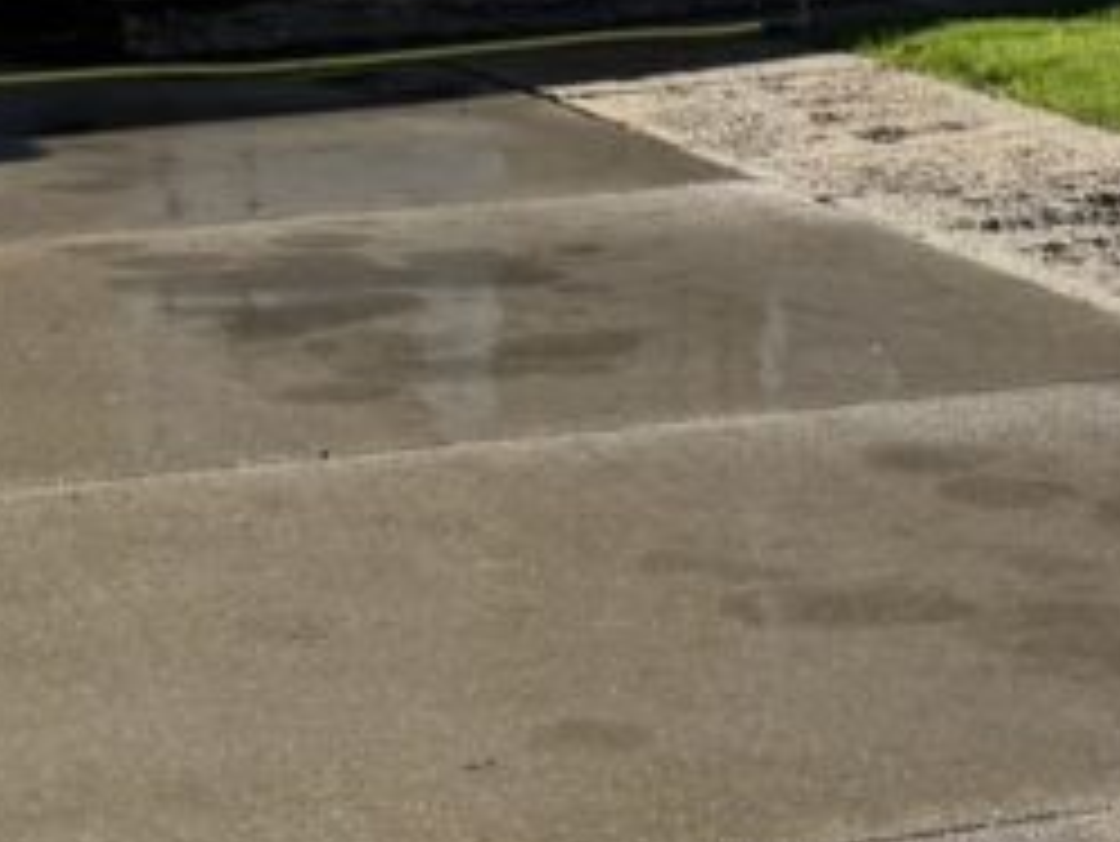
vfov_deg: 10.7
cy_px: -365
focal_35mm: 135
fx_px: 4370
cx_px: 1318
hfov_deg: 14.2
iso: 100
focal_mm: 6.76
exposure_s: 1/7353
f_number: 1.78
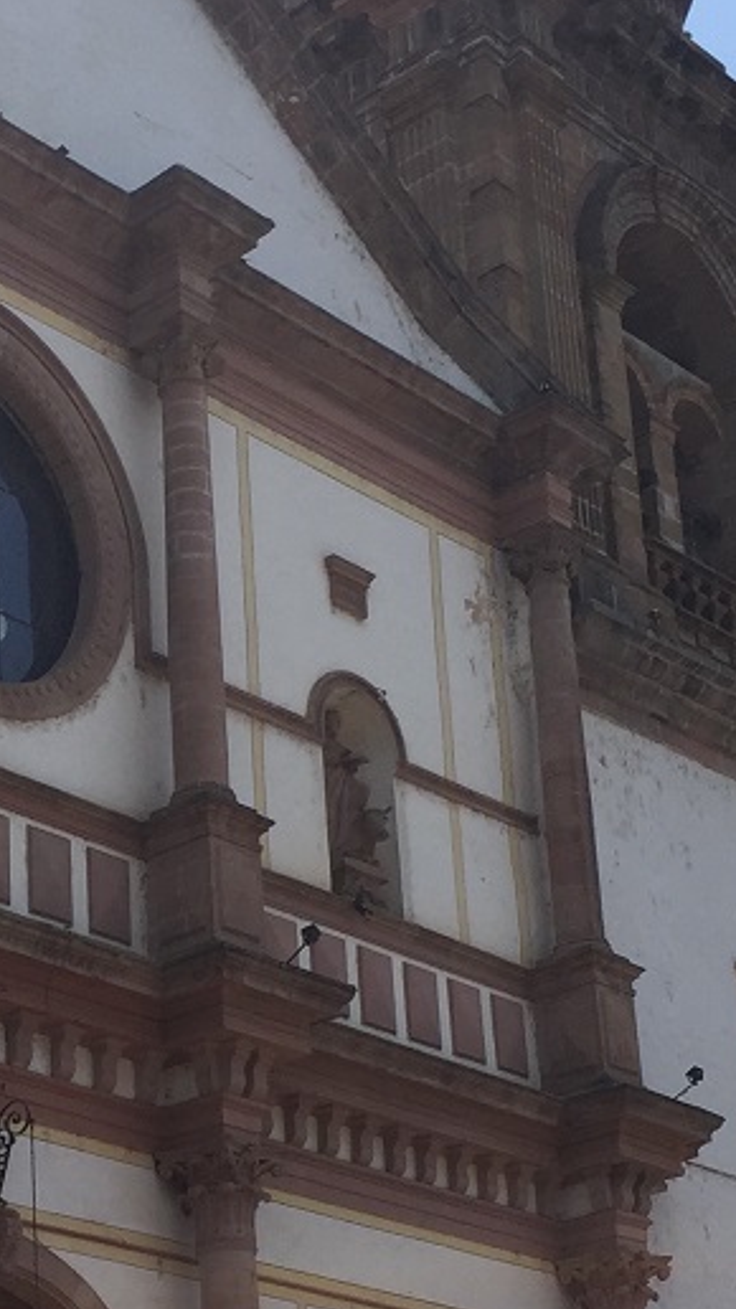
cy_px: 1098
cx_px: -25
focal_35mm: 80
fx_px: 2777
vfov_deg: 25.9
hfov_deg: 14.8
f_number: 2.2
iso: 32
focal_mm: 4.15
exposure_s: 1/2198
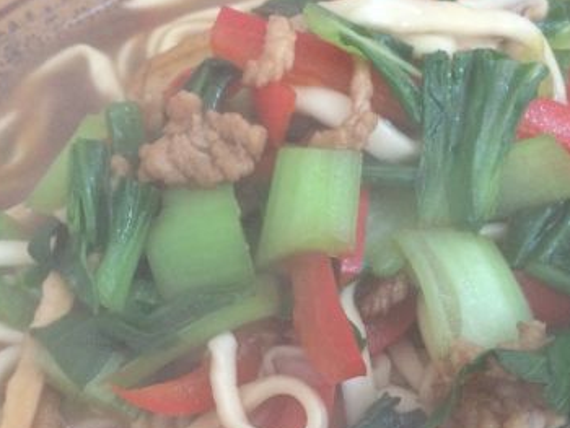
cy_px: 357
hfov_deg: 33.2
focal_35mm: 58
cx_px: 318
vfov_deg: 24.7
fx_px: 956
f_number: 2.2
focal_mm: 4.15
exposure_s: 1/30
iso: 200
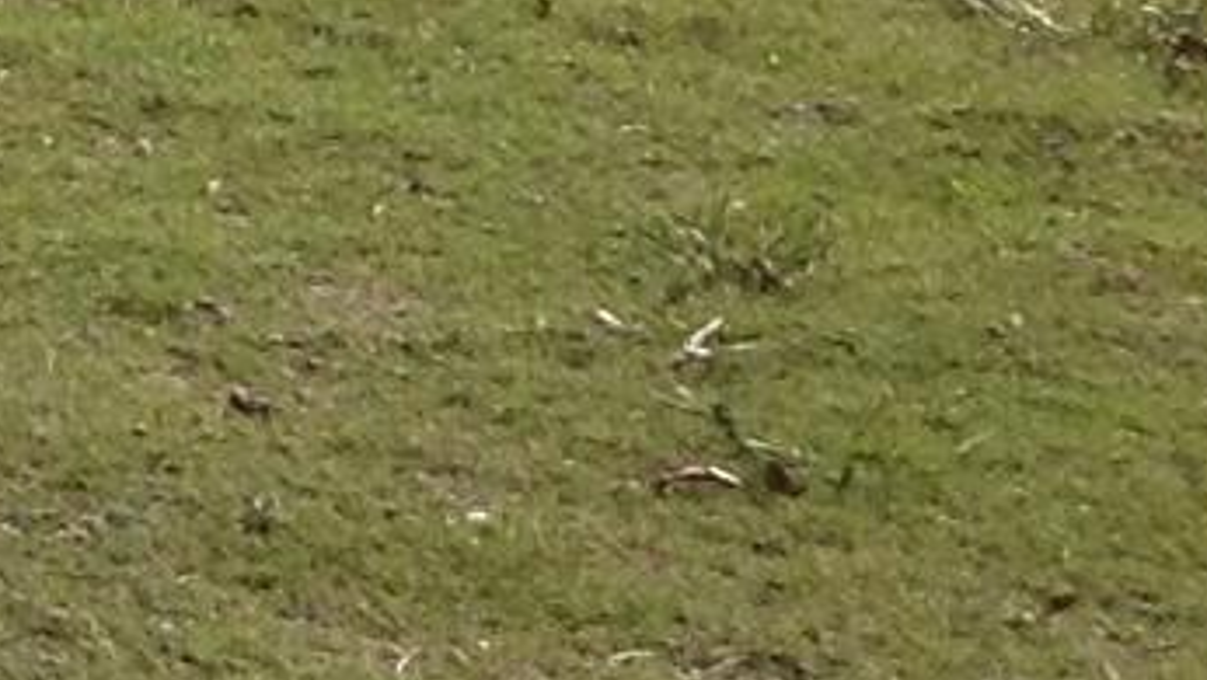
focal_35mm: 285
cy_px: -1712
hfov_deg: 6.9
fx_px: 9126
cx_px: -2201
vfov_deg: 4.1
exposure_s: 1/1314
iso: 50
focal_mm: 4.28
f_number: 2.4
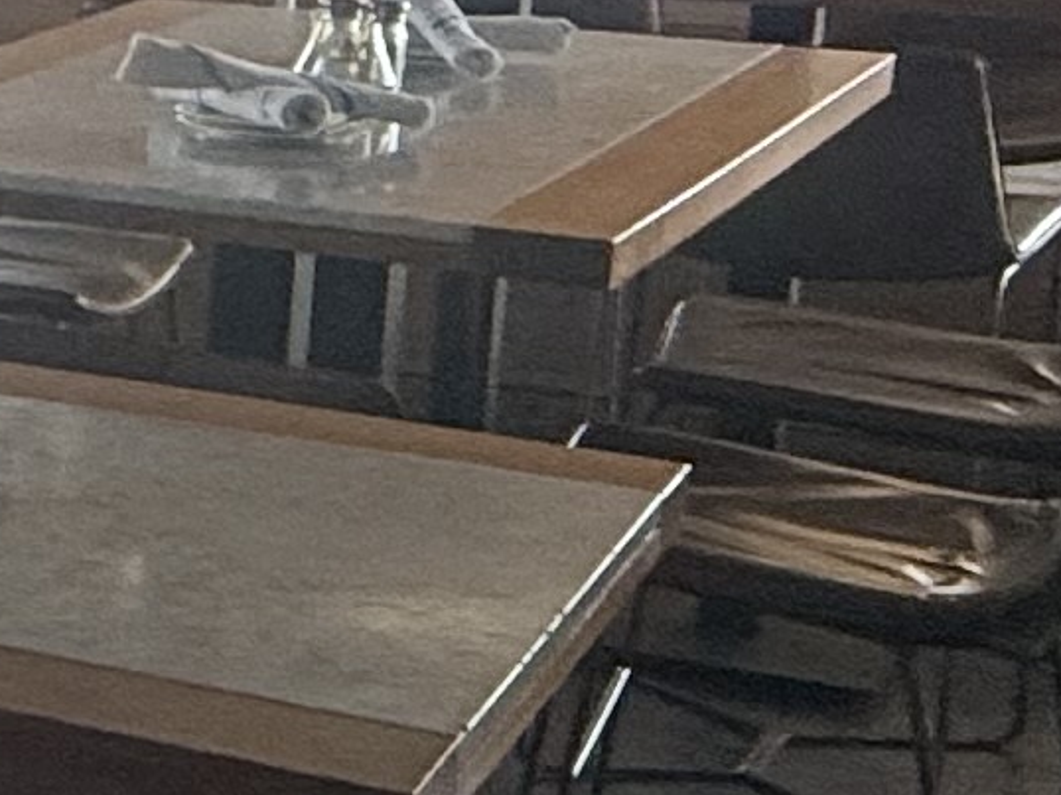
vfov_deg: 14.0
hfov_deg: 12.8
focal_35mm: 105
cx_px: -1702
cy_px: 118
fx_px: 3217
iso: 125
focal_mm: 2.22
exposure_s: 1/99
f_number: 2.2
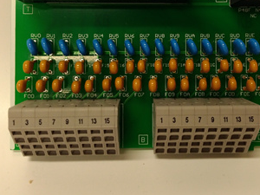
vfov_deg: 31.4
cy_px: 41
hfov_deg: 41.9
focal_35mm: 45
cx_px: 153
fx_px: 338
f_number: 2
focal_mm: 3.79
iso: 231
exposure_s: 1/33
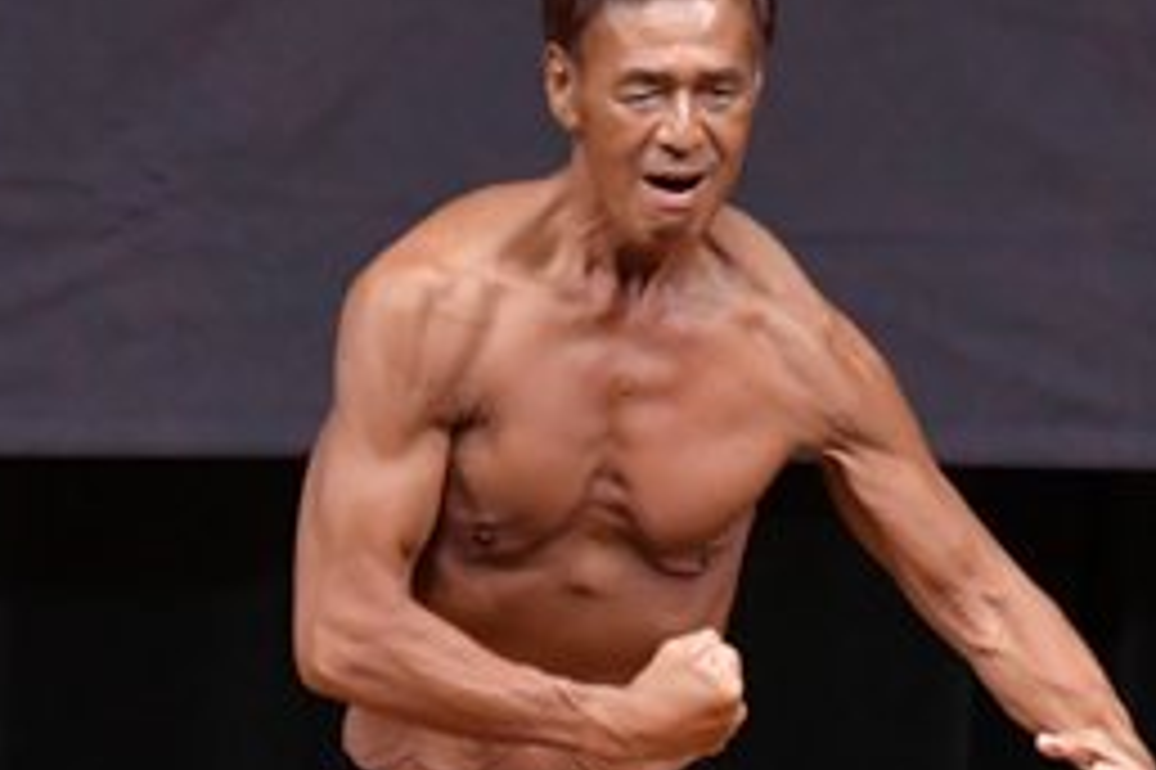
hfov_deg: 2.4
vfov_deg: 1.6
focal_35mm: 860
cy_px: 838
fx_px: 27597
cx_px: 551
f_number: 5.6
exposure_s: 1/400
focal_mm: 190
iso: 5000
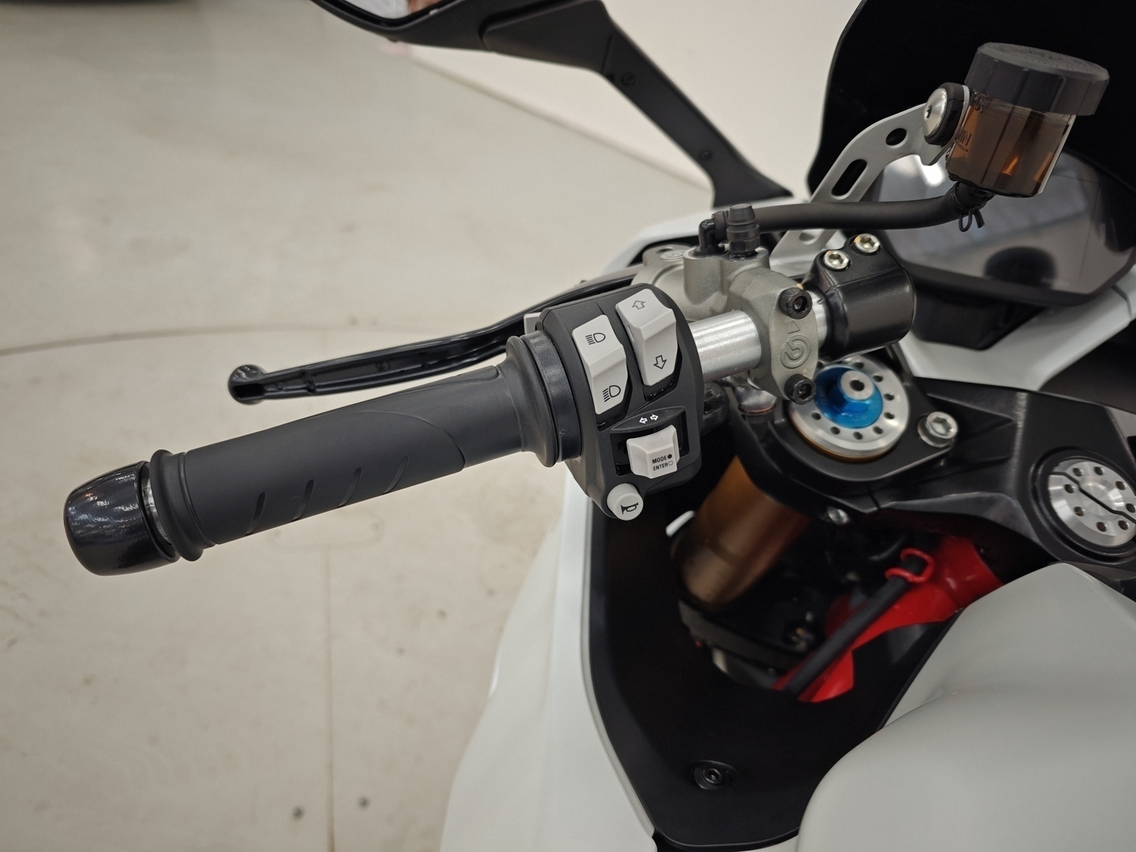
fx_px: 755
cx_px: 568
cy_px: 426
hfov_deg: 73.9
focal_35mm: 23
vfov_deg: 58.9
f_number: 1.6
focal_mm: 6.06
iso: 80
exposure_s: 1/50
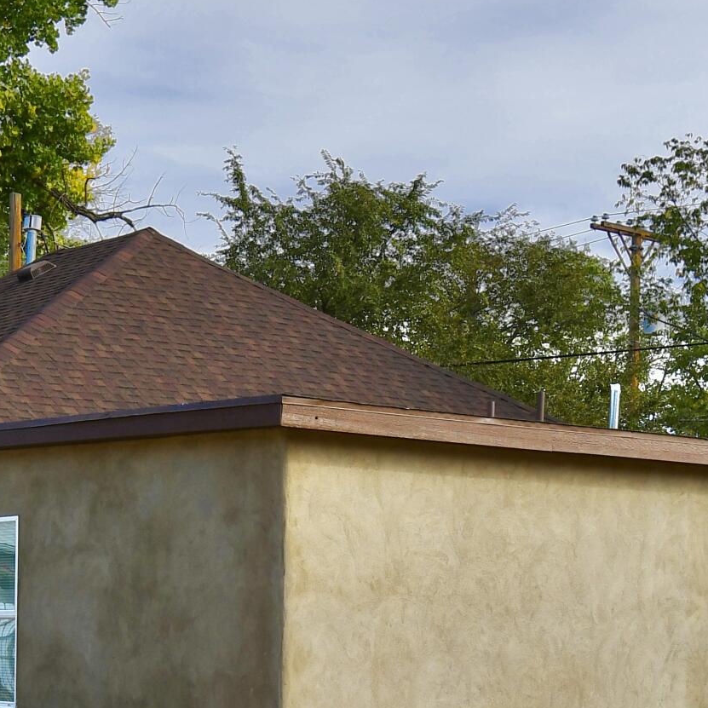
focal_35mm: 92
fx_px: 2129
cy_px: 651
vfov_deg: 18.5
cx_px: 177
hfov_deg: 18.8
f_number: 8
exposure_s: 1/250
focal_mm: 20
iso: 110
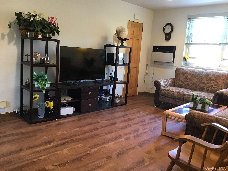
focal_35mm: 31
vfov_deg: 45.4
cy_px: 86
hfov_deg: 58.4
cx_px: 114
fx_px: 204
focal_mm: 3.3
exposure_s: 1/30
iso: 200
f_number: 2.4
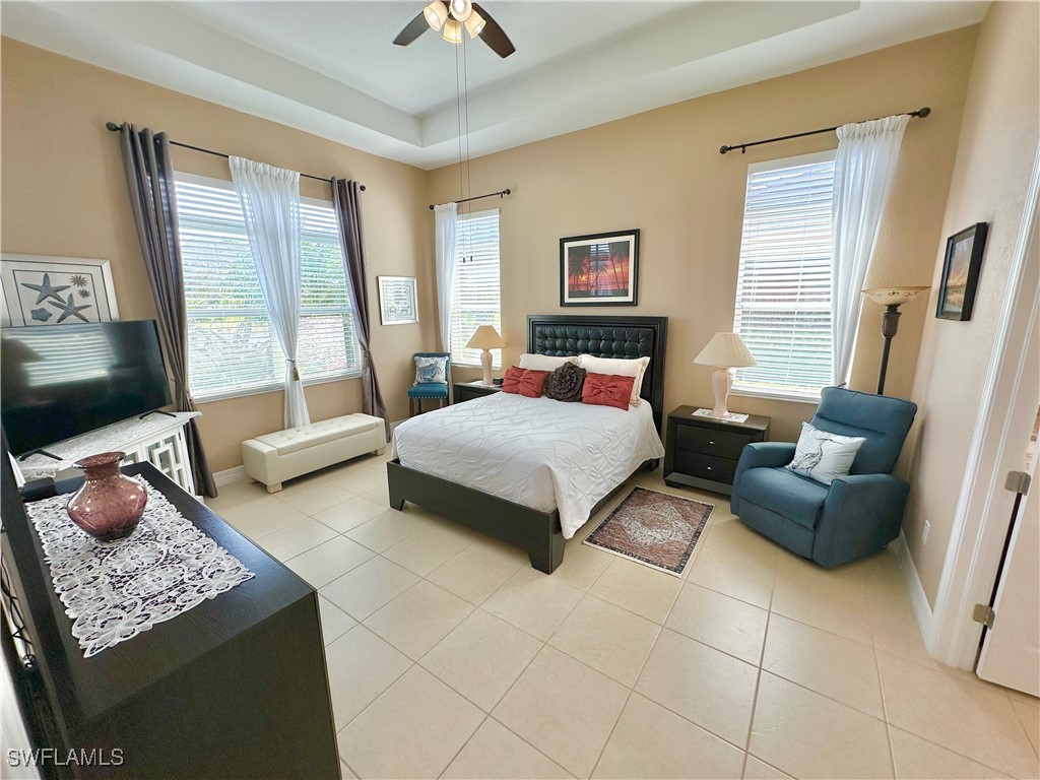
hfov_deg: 102.1
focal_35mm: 14
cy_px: 390
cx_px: 520
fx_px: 421
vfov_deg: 85.7
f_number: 2.2
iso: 40
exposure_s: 1/155
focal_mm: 2.22
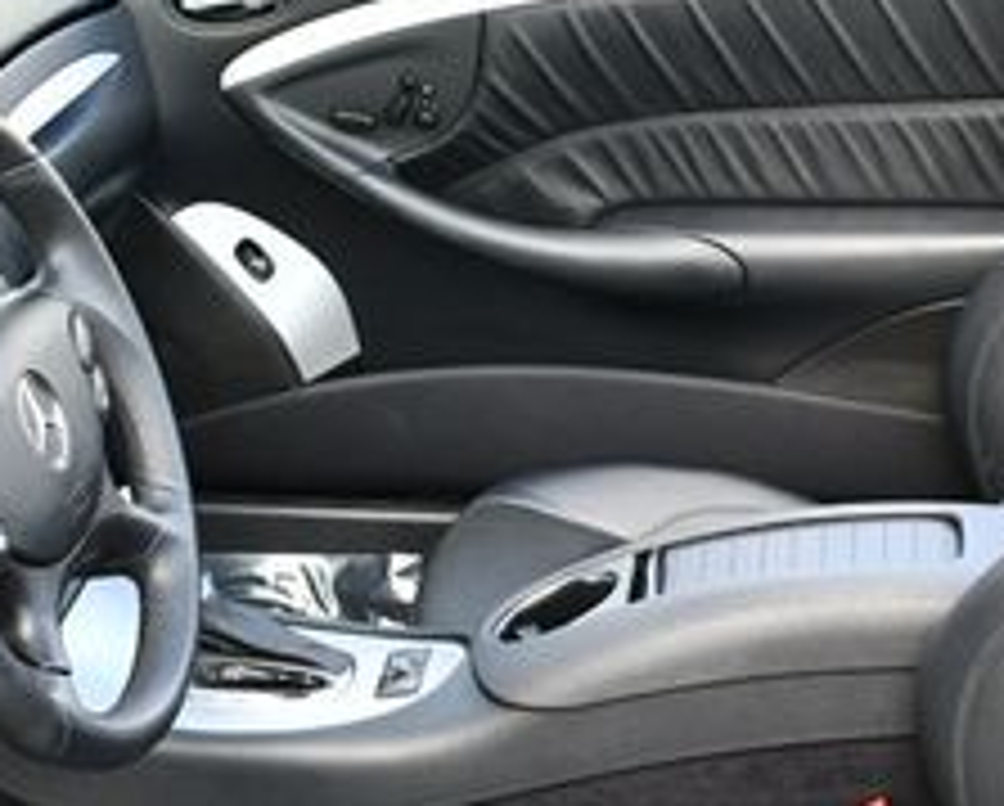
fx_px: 2886
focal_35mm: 97
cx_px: 675
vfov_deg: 15.7
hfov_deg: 19.7
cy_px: 693
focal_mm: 18
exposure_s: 1/250
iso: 640
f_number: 3.5
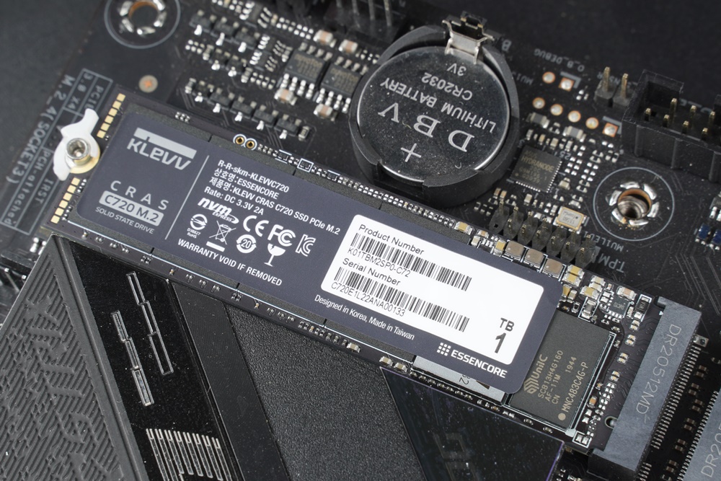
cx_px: 360
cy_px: 240
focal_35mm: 90
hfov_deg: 22.6
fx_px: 1803
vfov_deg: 15.2
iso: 200
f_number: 14
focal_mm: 60
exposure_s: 1/160
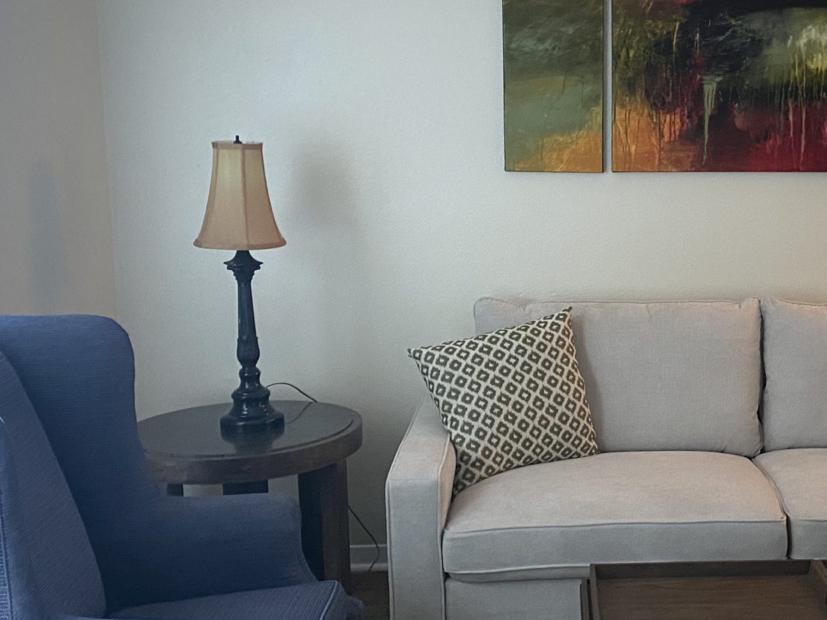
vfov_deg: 28.6
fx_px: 1219
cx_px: 672
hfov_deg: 36.1
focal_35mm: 51
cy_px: 311
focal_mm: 4.25
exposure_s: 1/30
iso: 640
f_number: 1.8
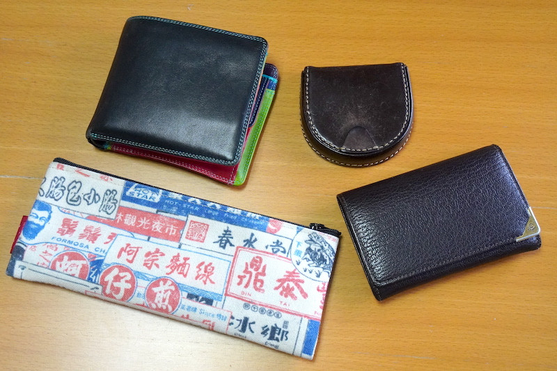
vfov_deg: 28.1
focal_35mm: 48
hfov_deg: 41.1
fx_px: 742
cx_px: 278
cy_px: 186
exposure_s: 1/160
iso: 5000
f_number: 7.1
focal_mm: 32
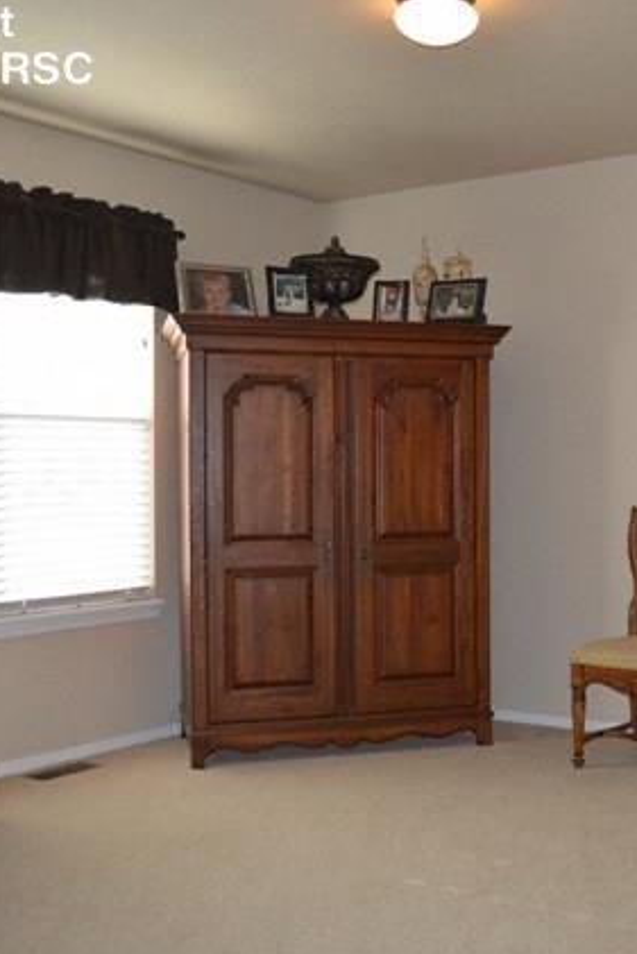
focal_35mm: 41
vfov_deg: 47.4
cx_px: 530
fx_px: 1087
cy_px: 480
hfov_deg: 31.6
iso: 280
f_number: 4
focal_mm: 18
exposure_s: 1/125
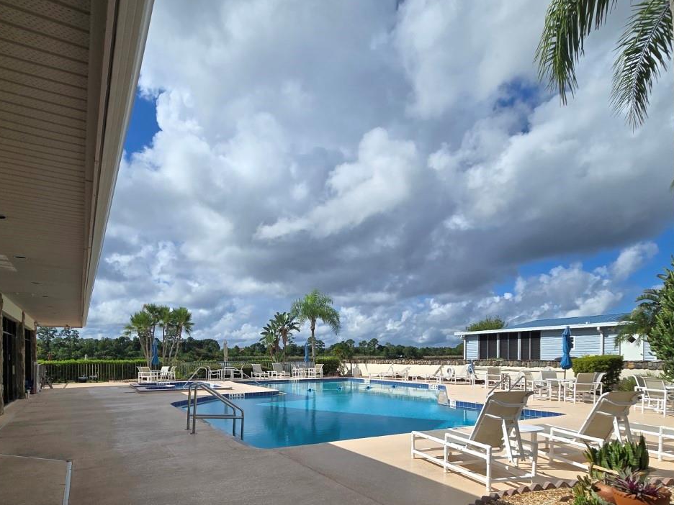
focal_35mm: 20
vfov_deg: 62.7
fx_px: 389
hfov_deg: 81.6
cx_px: 313
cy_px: 370
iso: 50
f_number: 2.2
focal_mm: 2.2
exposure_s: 1/3336
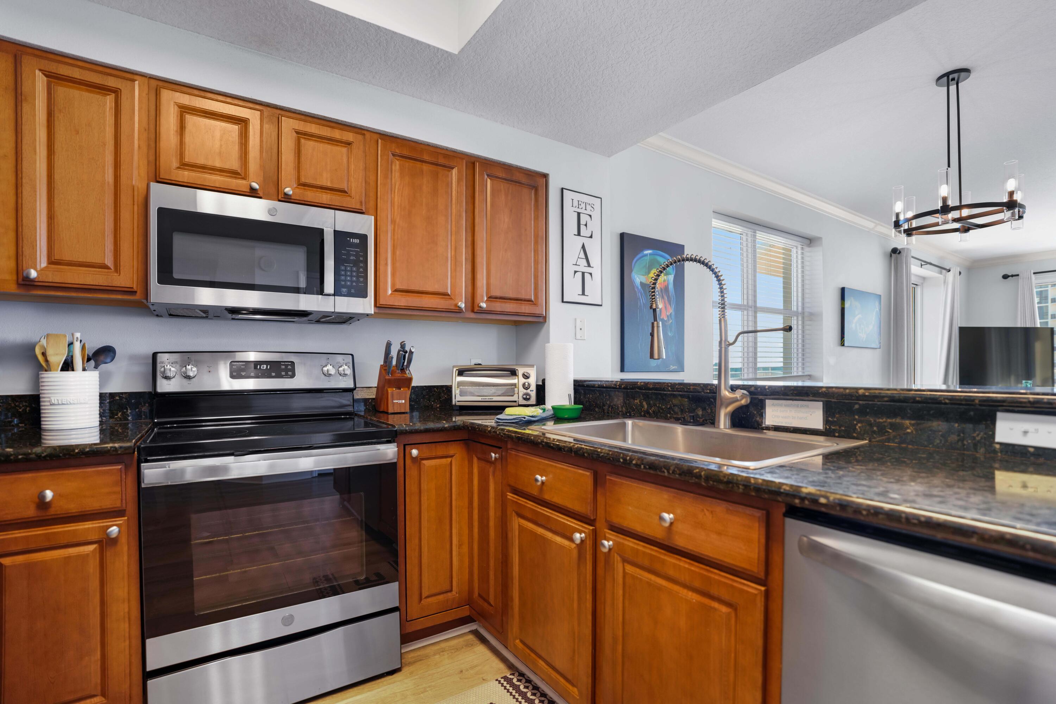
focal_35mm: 16
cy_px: 352
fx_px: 469
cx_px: 528
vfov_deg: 73.7
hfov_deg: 96.7
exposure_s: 1/30
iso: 1000
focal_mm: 16
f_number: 2.8
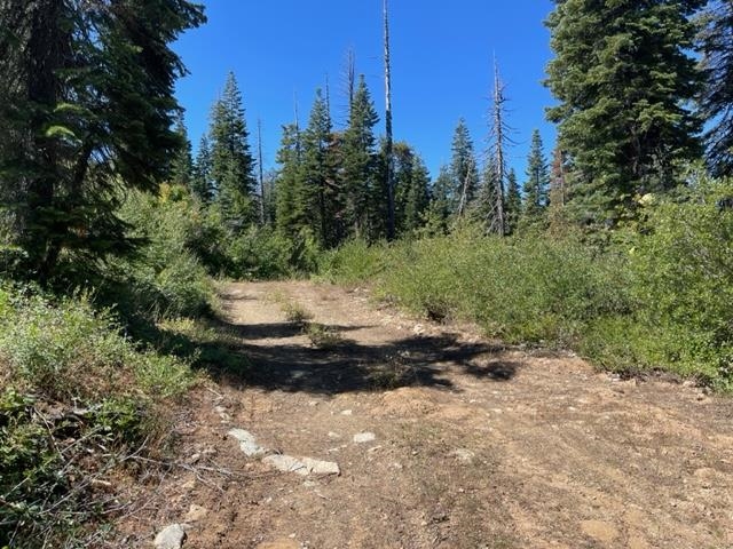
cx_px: 366
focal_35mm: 26
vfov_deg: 53.1
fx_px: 551
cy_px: 274
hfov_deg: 67.3
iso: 32
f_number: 1.6
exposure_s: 1/1553
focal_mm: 5.1
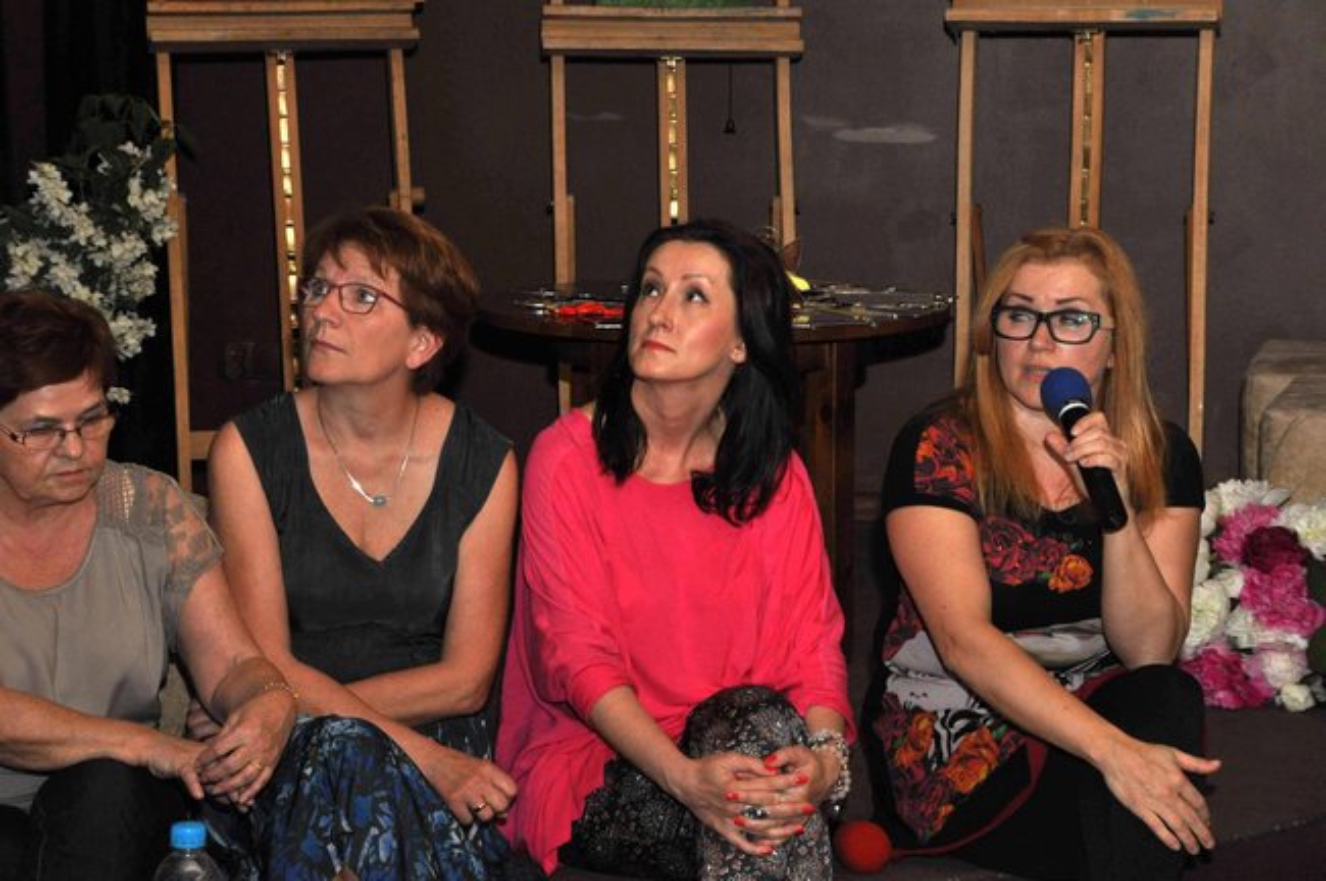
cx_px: 663
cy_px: 440
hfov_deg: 20.9
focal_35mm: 98
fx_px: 3588
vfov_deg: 14.0
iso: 800
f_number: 10
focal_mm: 65
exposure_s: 1/60
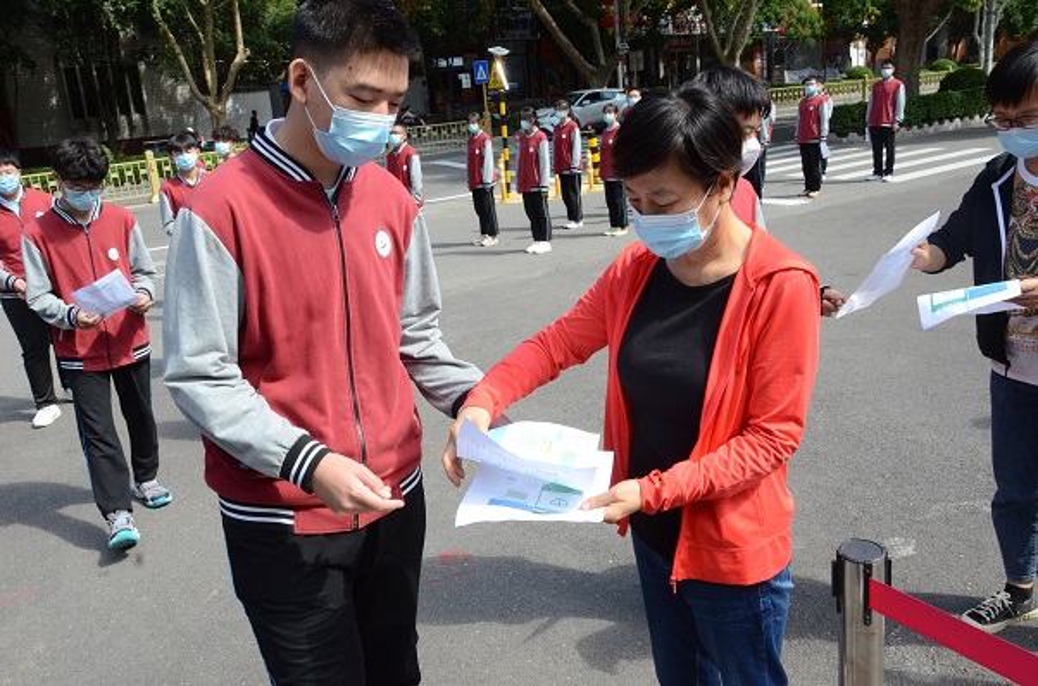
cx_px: 519
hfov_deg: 67.5
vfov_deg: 47.7
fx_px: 776
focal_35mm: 27
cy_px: 343
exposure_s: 1/750
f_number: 13
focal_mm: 18
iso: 1600
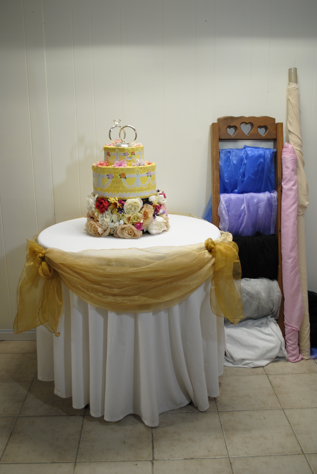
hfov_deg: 37.0
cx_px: 158
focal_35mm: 36
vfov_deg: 53.1
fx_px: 474
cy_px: 237
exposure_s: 1/30
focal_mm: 24
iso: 400
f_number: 4
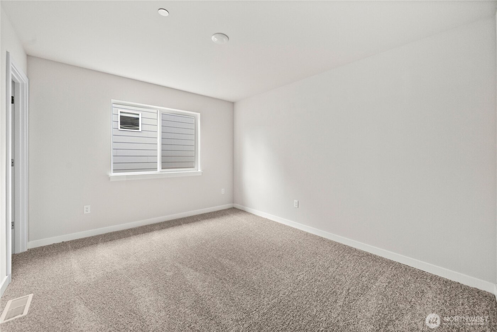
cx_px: 248
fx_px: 180
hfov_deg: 108.3
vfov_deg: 85.5
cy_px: 166
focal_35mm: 13
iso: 1000
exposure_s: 1/10
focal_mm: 13
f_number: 7.1
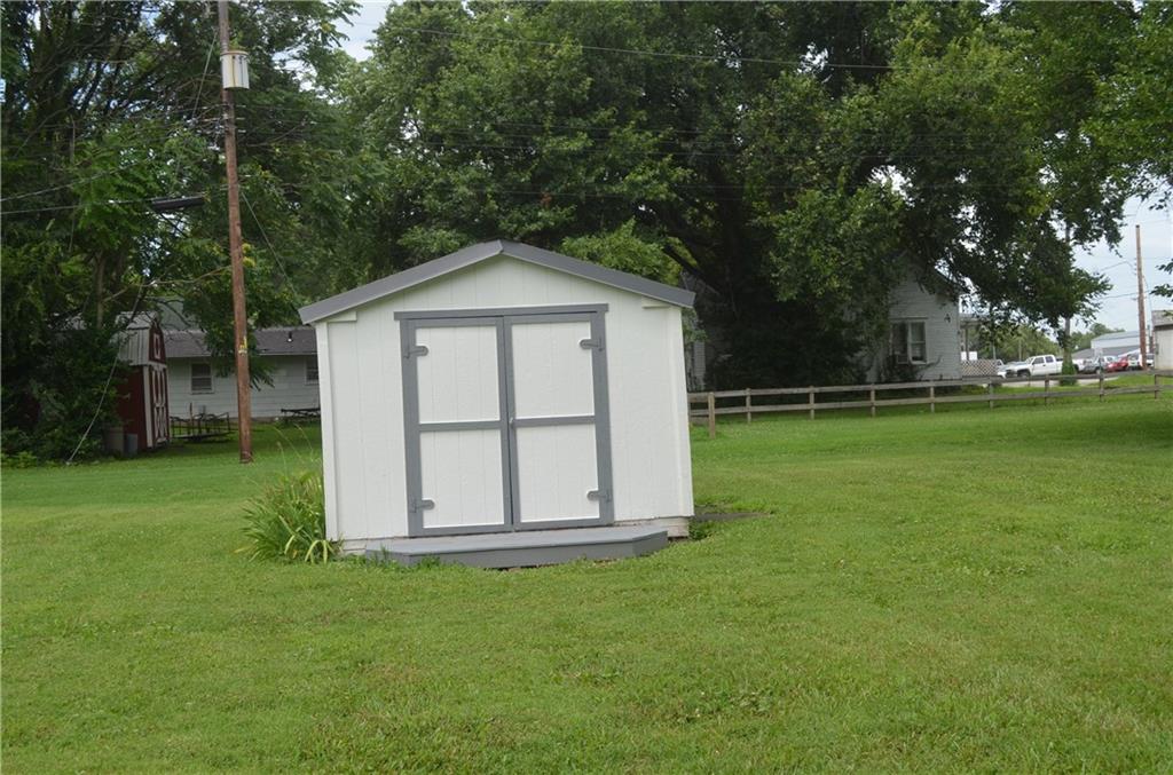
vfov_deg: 34.0
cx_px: 586
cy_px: 388
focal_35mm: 39
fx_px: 1267
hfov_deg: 49.7
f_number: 8
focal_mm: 26
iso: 140
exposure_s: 1/250
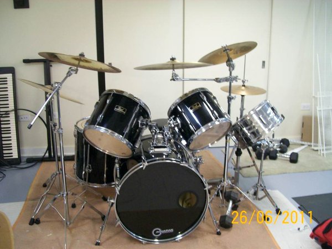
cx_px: 166
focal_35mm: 36
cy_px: 124
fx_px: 345
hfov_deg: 51.4
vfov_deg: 39.7
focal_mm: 6
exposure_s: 1/8
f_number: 2.7
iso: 160
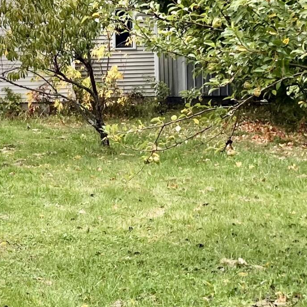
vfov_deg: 18.0
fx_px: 963
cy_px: 97
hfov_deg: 17.1
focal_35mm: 96
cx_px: -79
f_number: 1.6
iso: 32
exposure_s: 1/660
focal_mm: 5.1
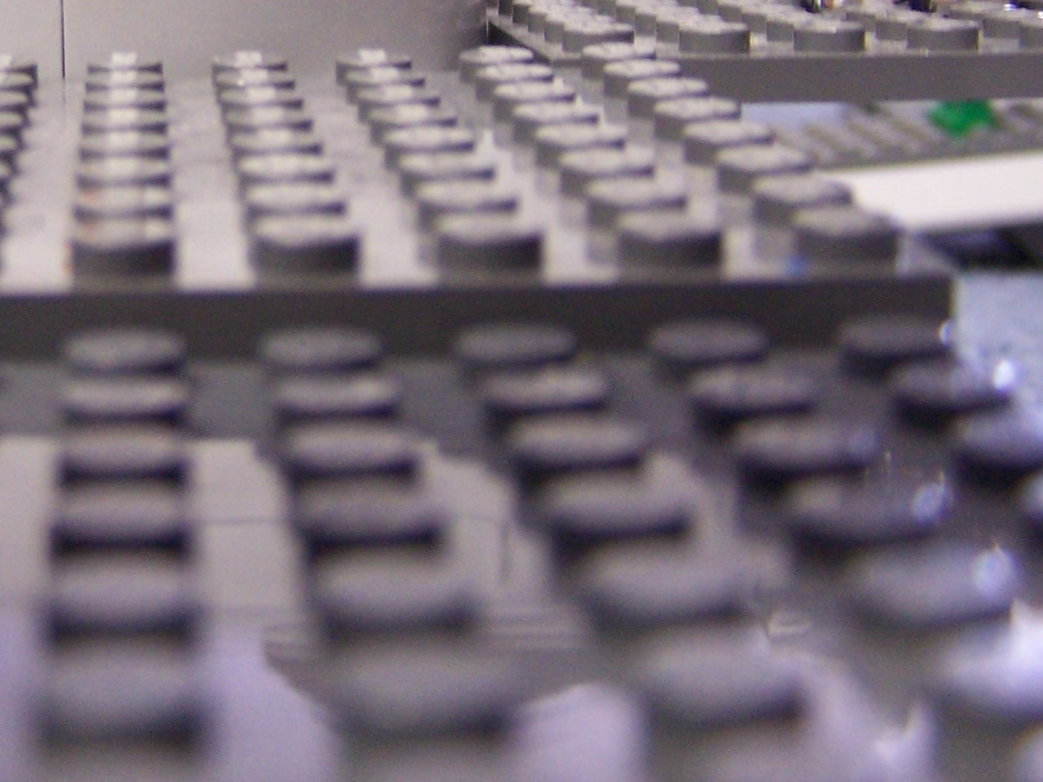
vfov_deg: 16.9
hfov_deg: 22.6
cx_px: 177
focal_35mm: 85
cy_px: -22
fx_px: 2561
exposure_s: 1/8
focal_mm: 6.3
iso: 140
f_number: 2.8
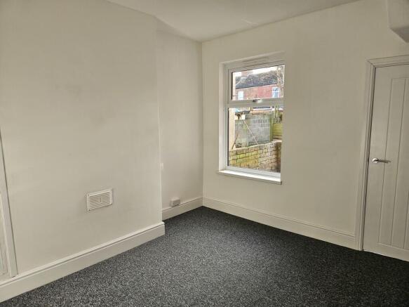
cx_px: 204
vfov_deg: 58.9
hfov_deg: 73.9
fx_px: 272
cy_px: 154
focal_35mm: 23
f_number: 1.8
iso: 80
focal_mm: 5.4
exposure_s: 1/190
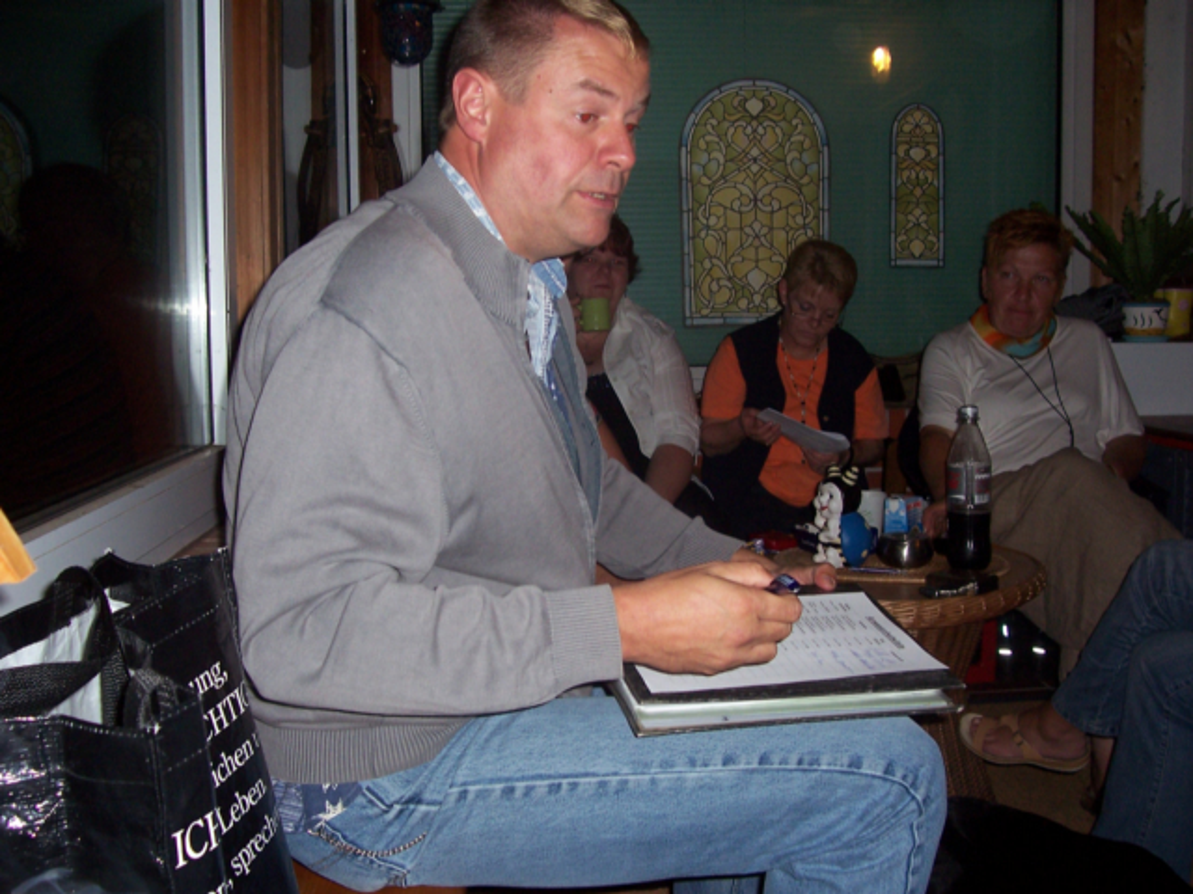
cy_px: 447
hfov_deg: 54.0
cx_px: 596
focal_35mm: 34
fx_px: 1172
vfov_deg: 41.8
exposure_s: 1/60
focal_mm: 5.6
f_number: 2.7
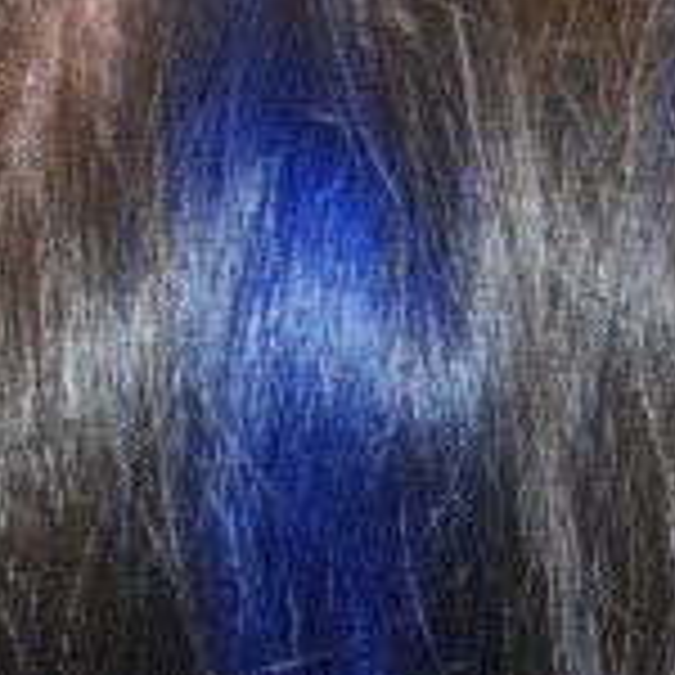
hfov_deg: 5.1
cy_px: 454
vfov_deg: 5.1
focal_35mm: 341
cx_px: 610
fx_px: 7528
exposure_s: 1/60
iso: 200
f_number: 5
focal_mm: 35
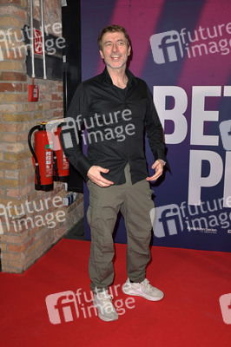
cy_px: 174
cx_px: 116
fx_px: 299
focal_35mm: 31
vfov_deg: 60.3
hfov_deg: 42.3
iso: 800
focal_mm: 31
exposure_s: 1/200
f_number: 5.6
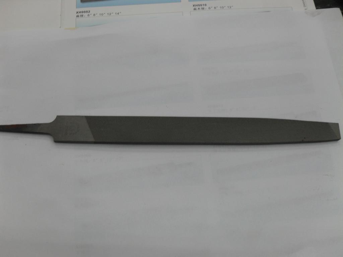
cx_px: 172
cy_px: 128
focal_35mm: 35
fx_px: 347
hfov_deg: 52.6
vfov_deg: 40.7
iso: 100
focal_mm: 6.2
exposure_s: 1/45
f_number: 2.8
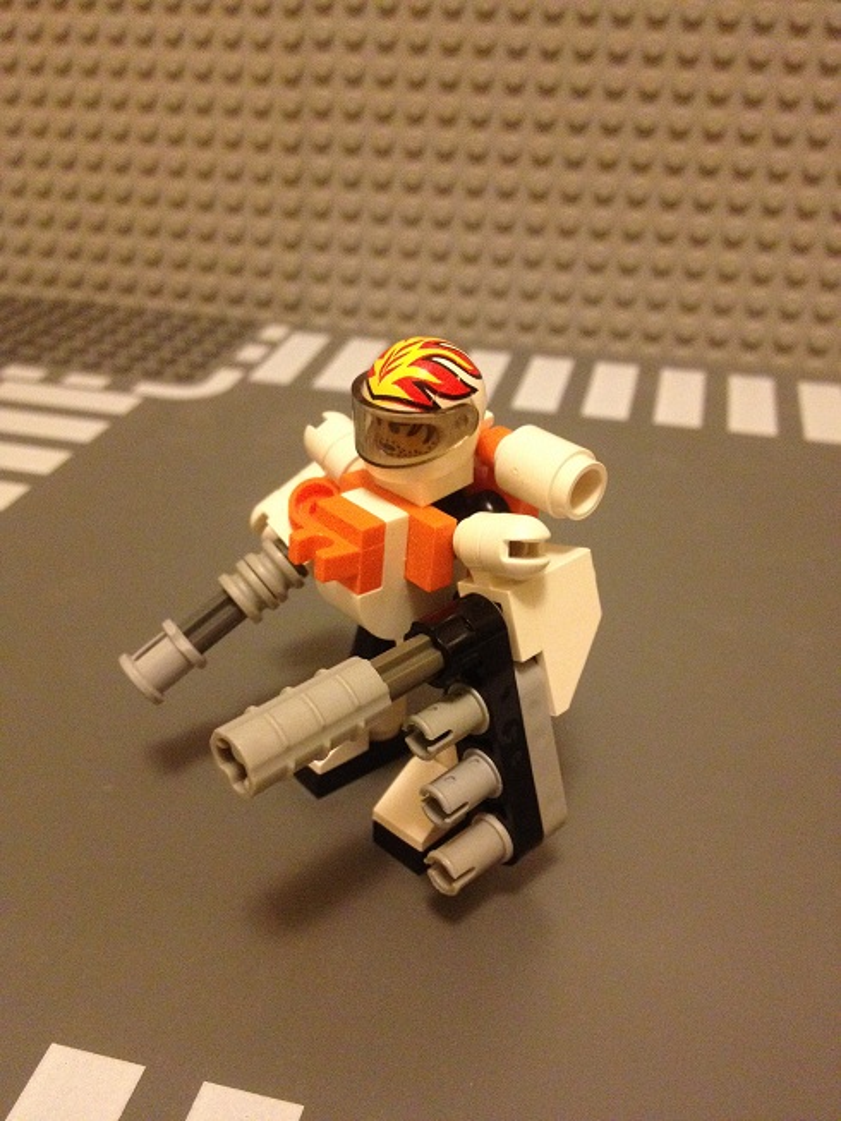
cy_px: 560
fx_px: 1133
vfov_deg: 52.6
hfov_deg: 40.7
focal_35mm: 35
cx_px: 420
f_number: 2.4
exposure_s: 1/15
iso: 400
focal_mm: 4.28
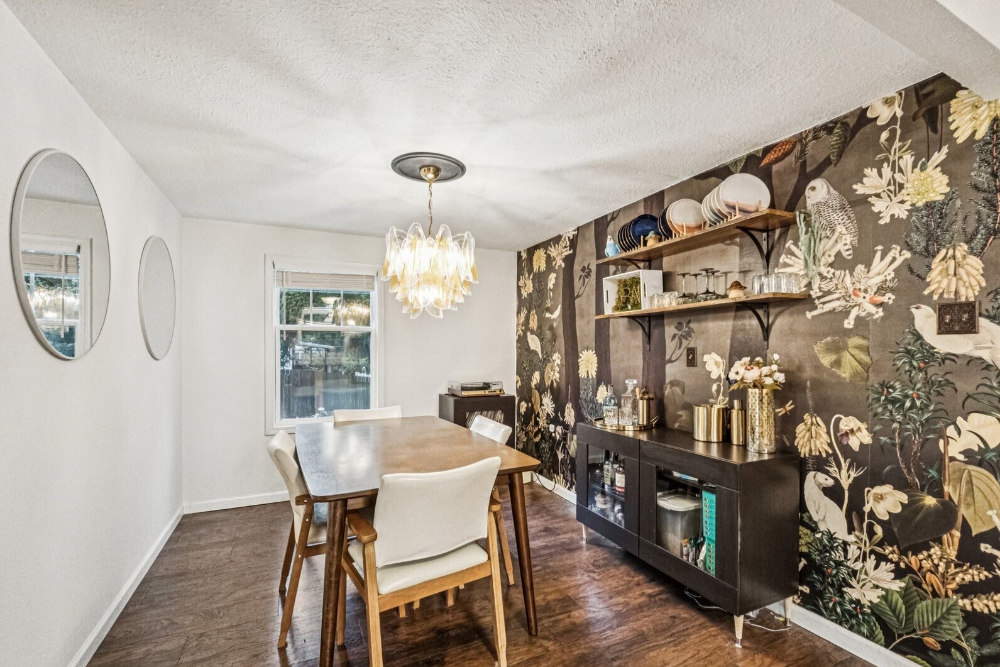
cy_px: 354
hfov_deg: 96.7
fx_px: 444
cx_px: 513
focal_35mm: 16
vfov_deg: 73.7
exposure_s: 1/30
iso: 5000
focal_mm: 10
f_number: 9
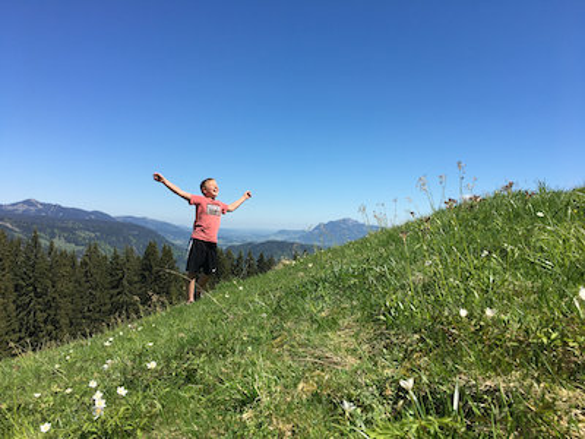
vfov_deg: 48.2
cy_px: 220
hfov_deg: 61.7
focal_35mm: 29
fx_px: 490
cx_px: 292
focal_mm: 4.2
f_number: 2.2
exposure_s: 1/1603
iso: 25
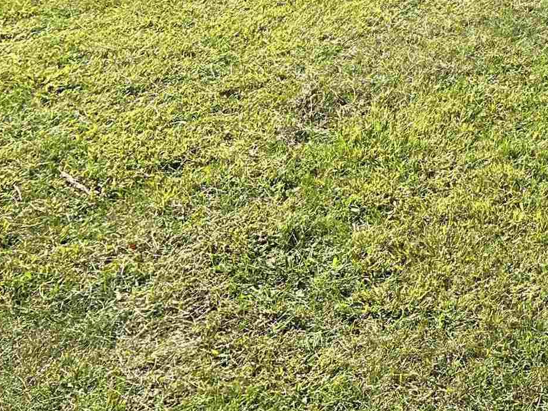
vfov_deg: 16.2
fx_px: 1362
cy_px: -143
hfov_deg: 19.1
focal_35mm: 86
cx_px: 890
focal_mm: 5.7
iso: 50
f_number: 1.5
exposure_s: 1/1901
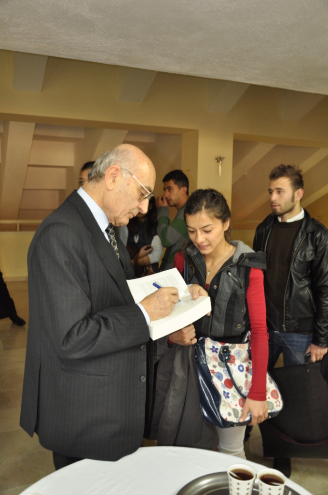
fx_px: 452
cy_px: 248
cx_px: 164
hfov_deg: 39.9
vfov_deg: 57.3
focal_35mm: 33
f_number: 3.8
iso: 640
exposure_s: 1/10
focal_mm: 22
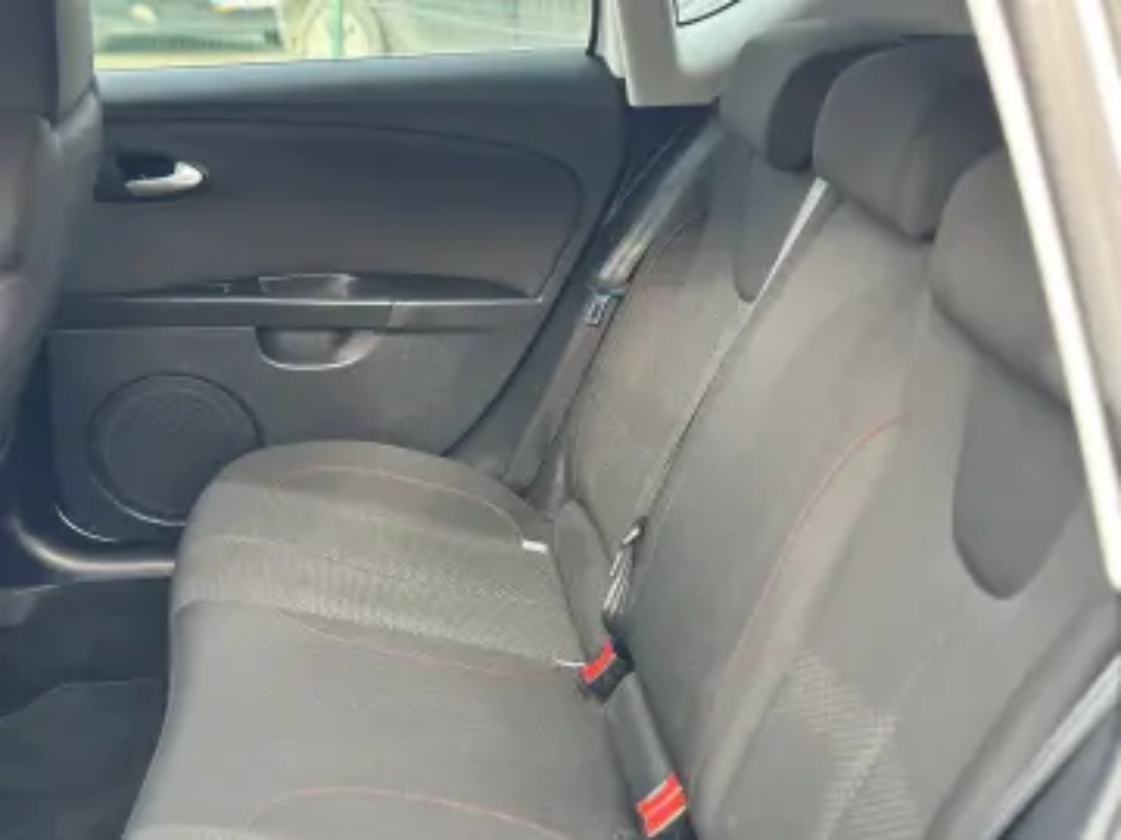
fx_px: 1554
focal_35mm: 48
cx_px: 560
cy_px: 420
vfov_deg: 30.3
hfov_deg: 39.7
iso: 125
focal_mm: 6.86
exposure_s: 1/94
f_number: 1.78
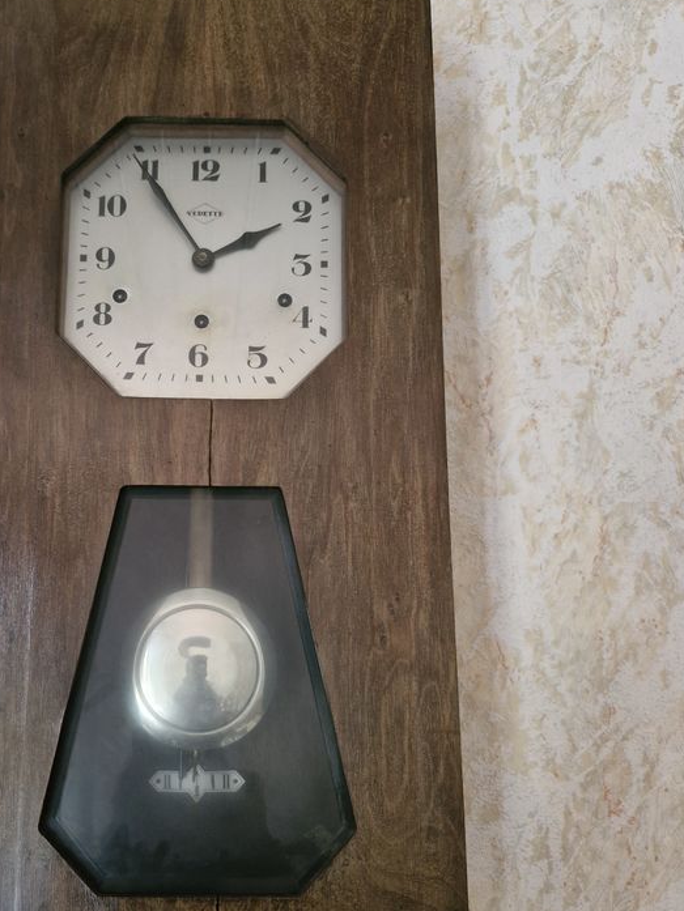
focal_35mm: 33
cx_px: 214
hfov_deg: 42.2
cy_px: 488
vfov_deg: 55.3
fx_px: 869
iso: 640
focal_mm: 5.54
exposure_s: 1/25
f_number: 1.8
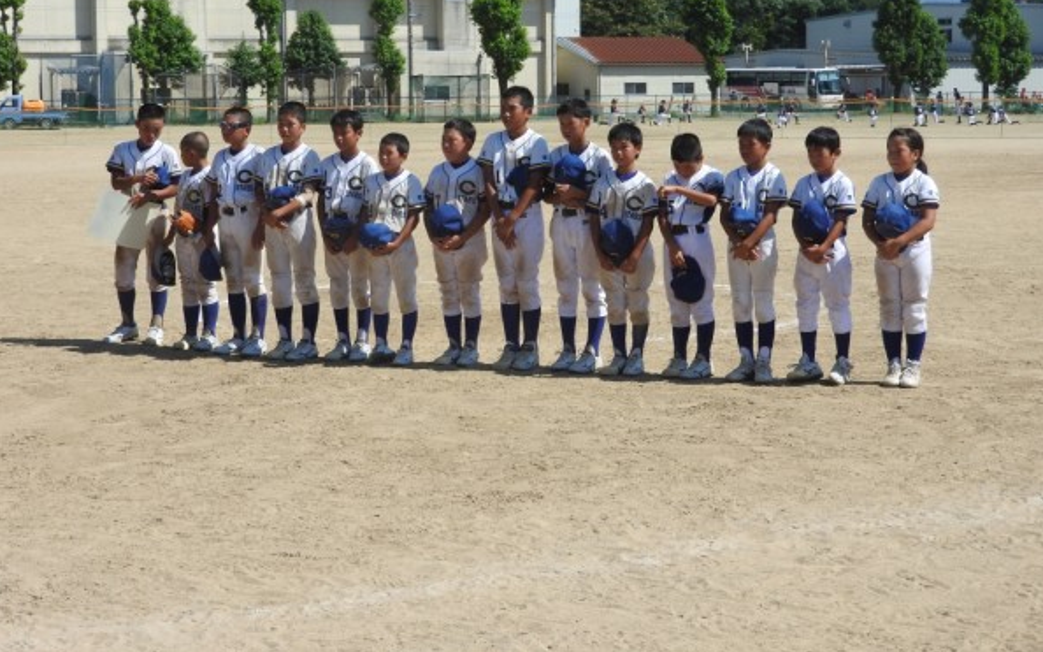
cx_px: 522
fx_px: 2131
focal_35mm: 75
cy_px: 267
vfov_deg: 17.4
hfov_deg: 27.5
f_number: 4.5
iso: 100
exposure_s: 1/1000
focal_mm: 12.5
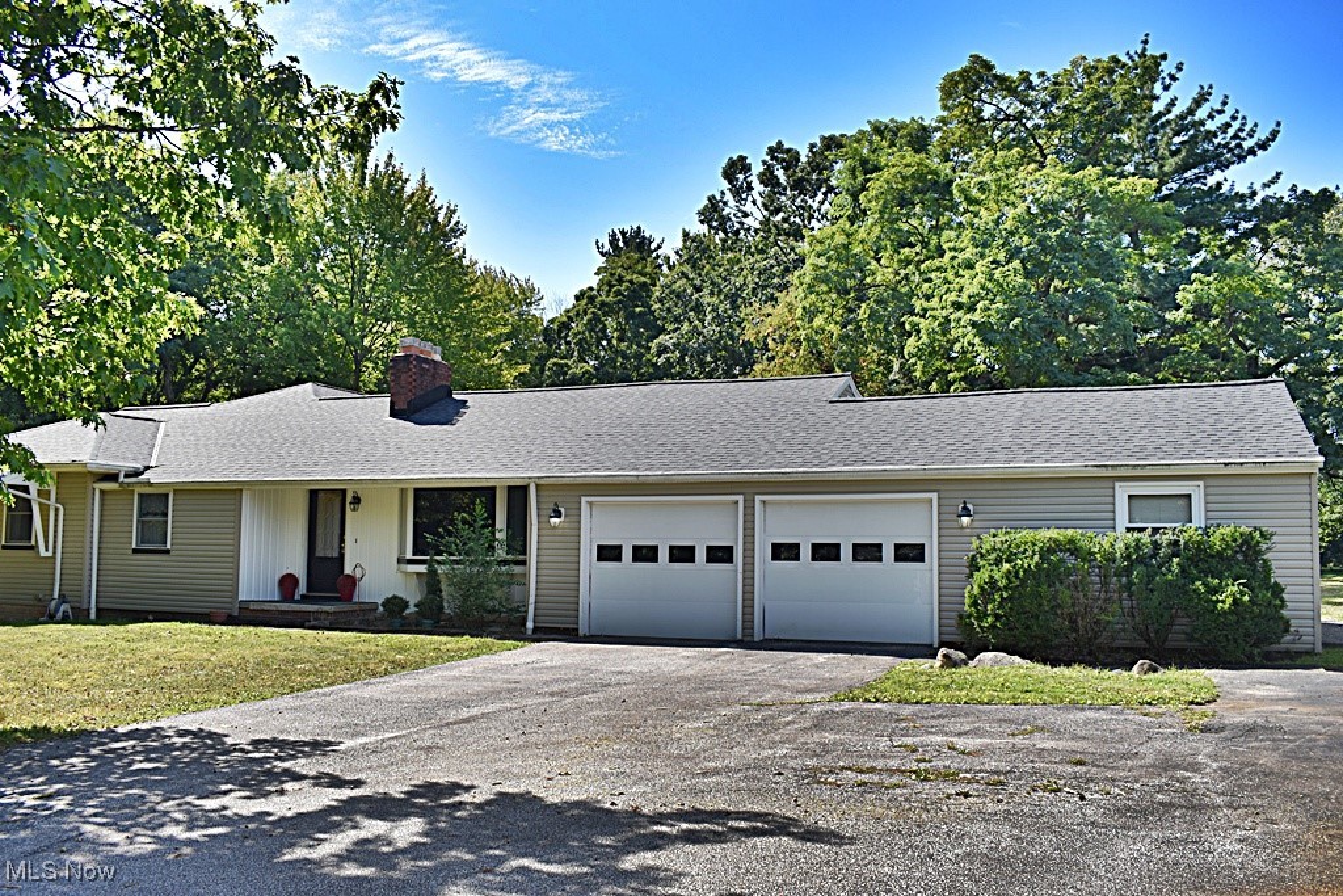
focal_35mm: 30
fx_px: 1119
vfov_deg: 43.6
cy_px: 448
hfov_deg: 61.9
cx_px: 672
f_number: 8
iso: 140
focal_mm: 20
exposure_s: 1/250
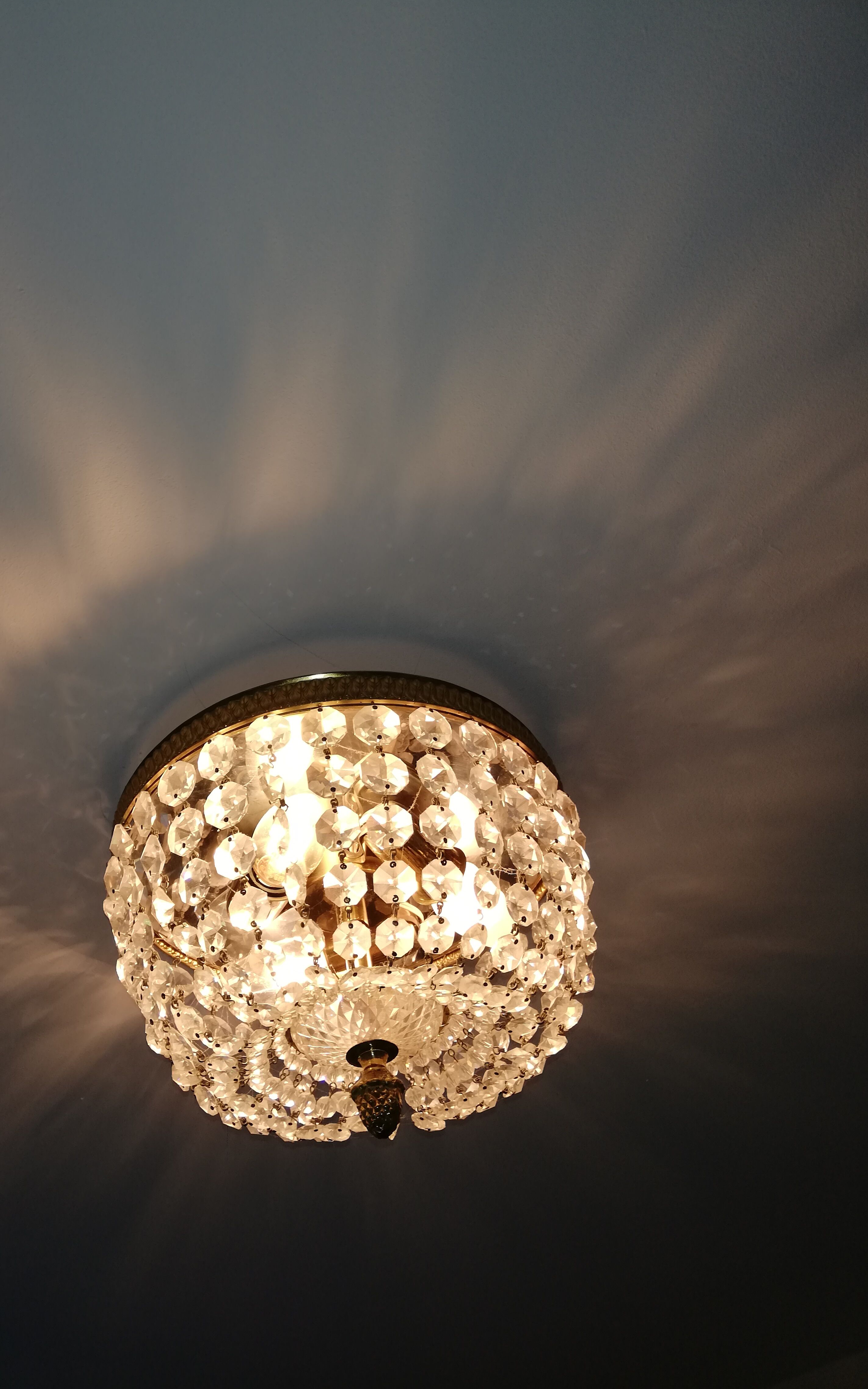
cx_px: 347
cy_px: 691
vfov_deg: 64.6
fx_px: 1098
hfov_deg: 42.9
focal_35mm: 29
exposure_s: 1/100
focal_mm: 3.81
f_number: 2.2
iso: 50
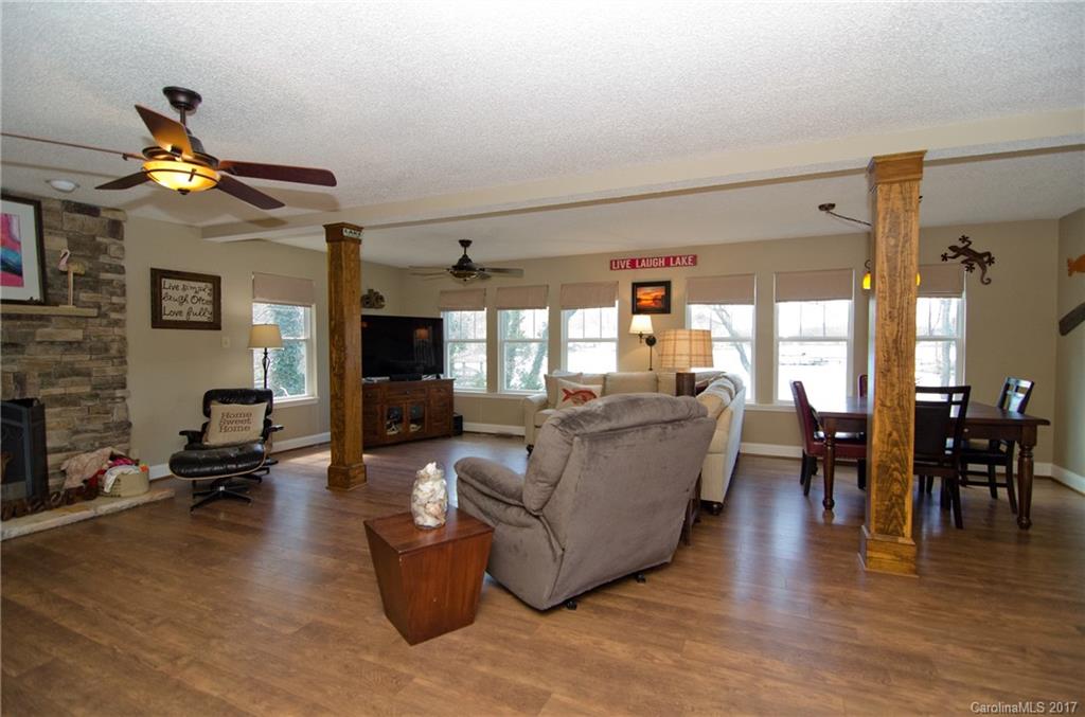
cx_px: 542
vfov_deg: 71.7
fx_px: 496
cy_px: 358
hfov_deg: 95.1
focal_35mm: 16
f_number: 3.5
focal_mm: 11
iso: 2000
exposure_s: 1/250
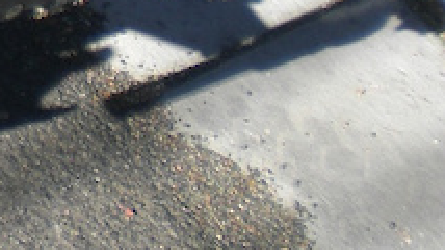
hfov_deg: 12.6
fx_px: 1828
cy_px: -306
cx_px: -356
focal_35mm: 155
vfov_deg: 7.4
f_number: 3.1
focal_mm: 6.3
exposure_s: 1/500
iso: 50
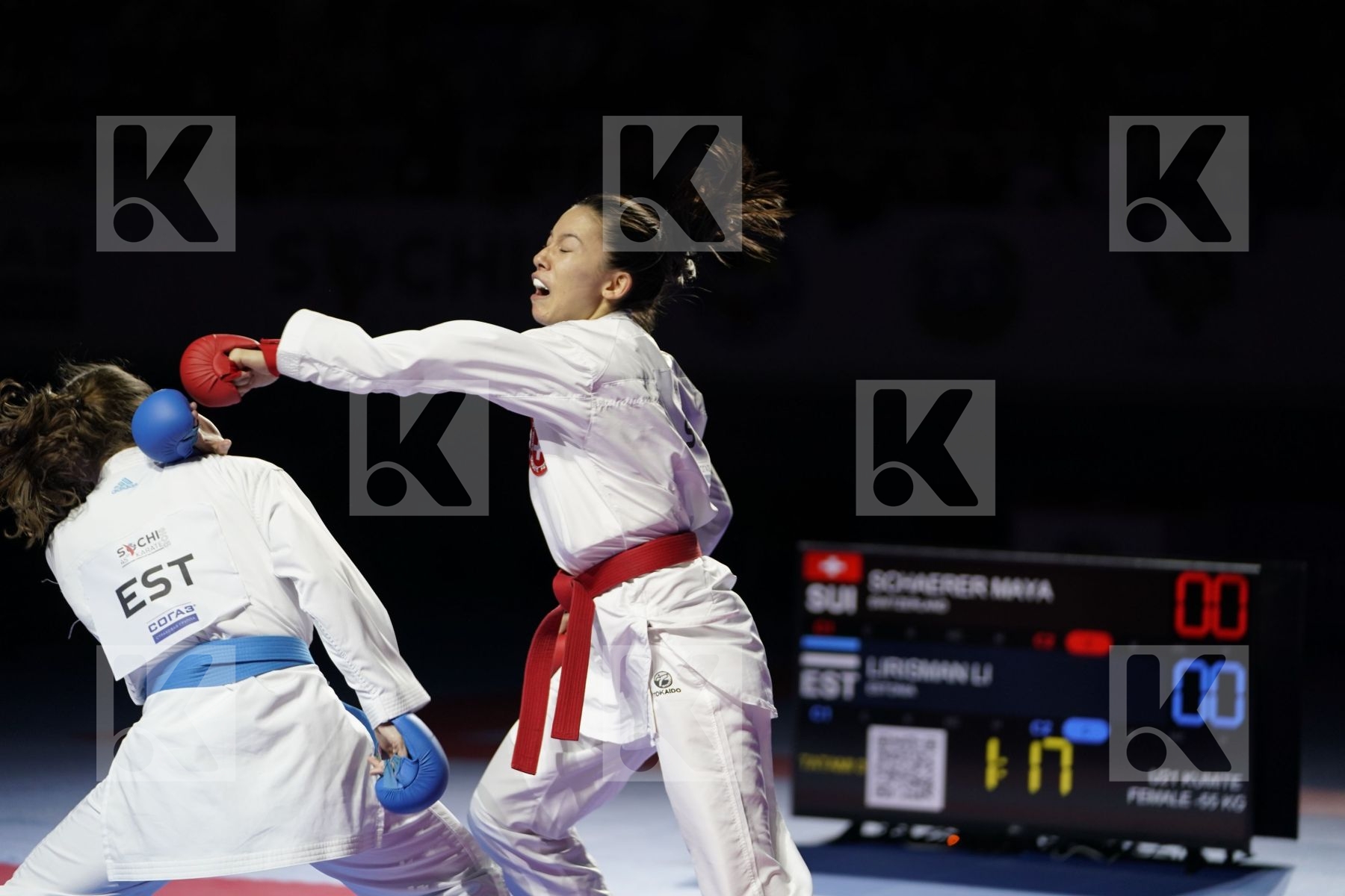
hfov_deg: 15.9
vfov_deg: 10.6
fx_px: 4819
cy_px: 448
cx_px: 672
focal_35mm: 129
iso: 1250
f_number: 2.8
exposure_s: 1/1000
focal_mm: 129
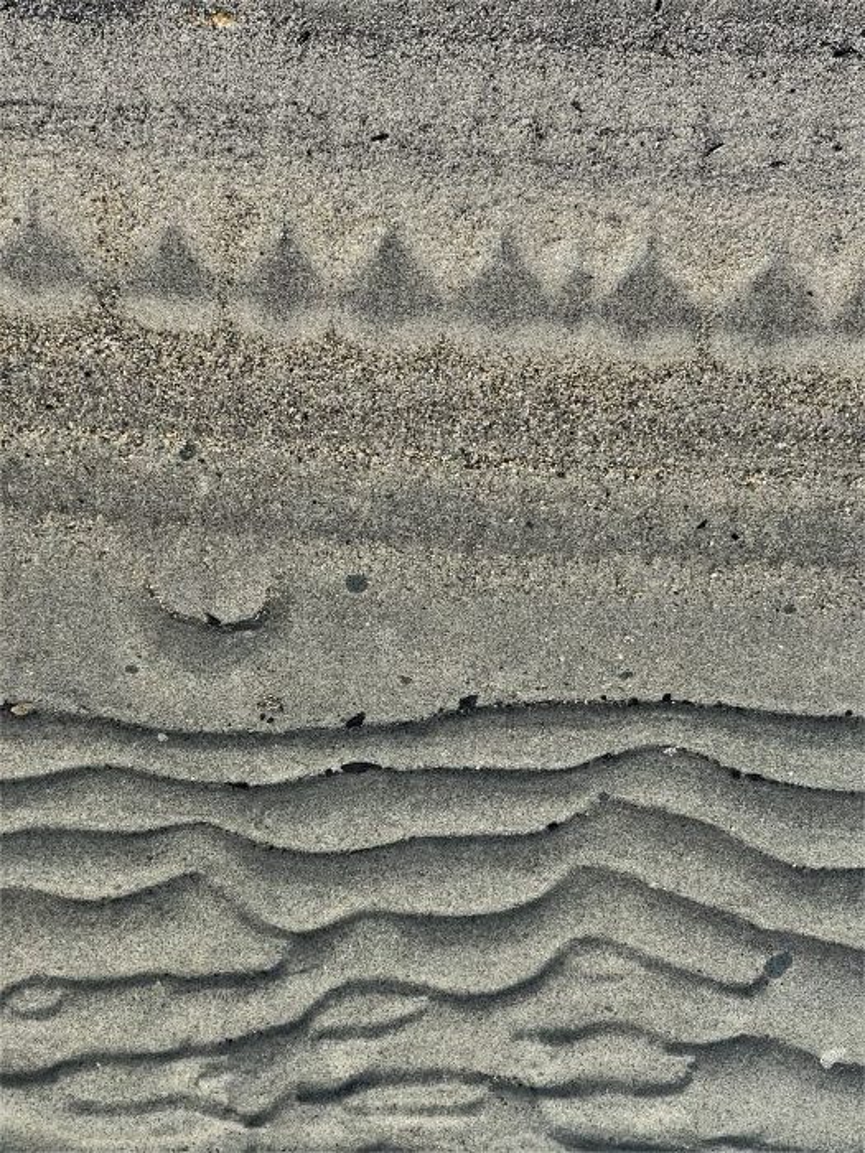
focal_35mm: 64
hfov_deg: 22.9
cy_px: 576
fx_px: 2132
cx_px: 432
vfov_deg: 30.3
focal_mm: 7.5
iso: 20
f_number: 2.2
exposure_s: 1/528
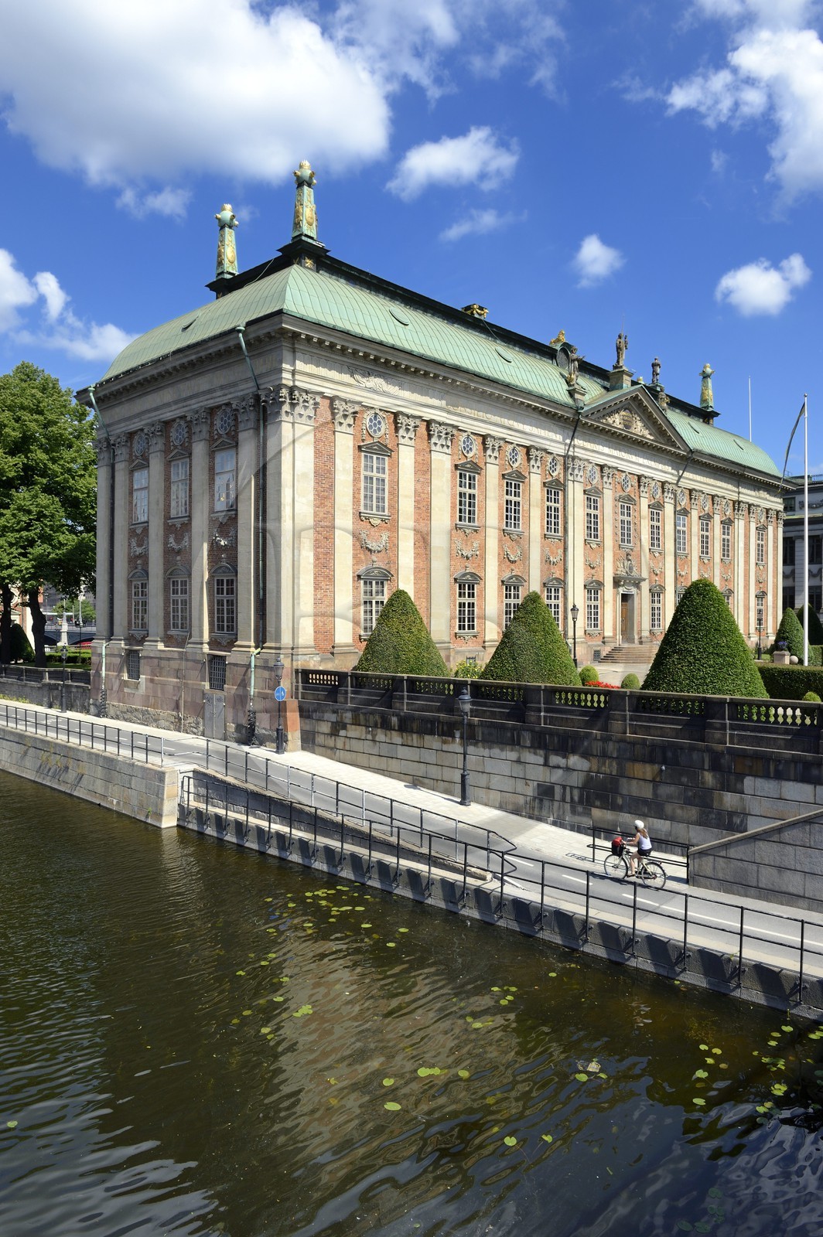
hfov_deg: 53.1
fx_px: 824
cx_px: 412
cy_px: 618
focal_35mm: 24
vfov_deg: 73.8
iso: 200
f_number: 10
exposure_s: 1/250
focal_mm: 24
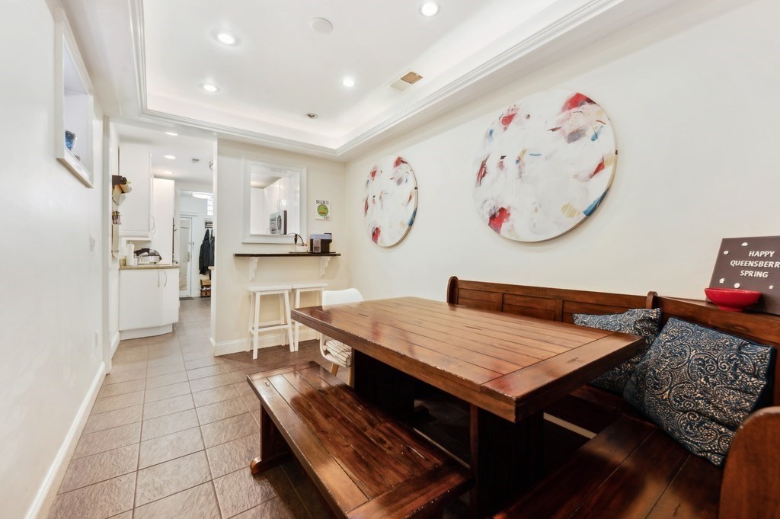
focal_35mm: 14
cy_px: 260
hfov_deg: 104.3
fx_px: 303
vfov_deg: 81.1
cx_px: 390
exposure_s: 4
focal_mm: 14
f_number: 8
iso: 100
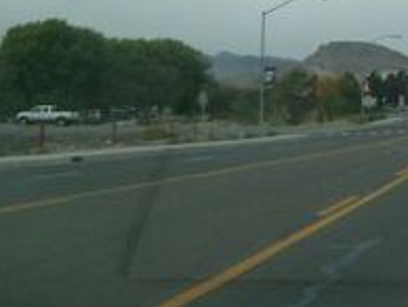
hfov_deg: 19.3
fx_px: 1133
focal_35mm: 96
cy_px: -46
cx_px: 483
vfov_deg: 15.0
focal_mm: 5.8
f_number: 7.1
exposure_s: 1/180
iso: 80
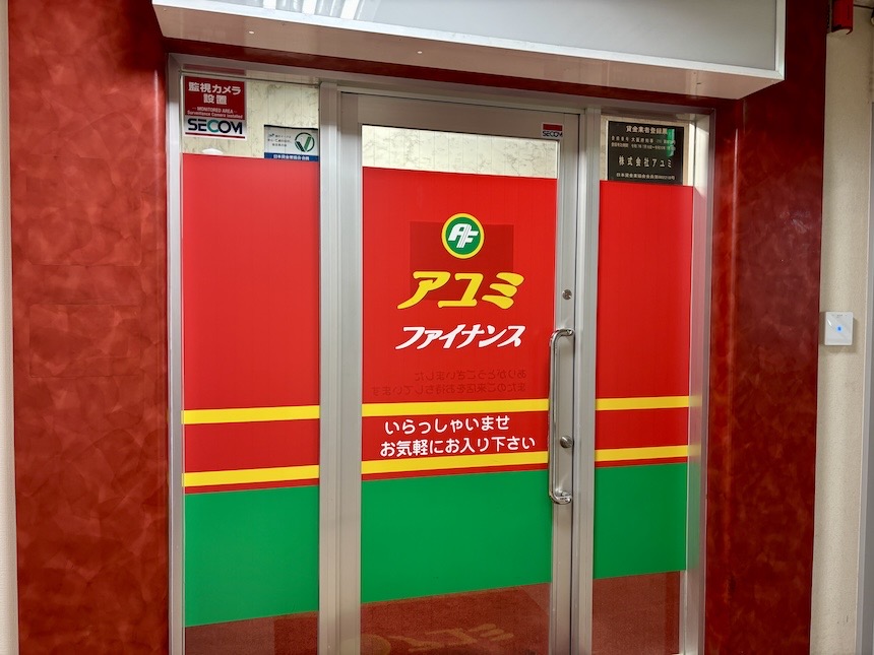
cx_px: 437
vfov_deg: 53.1
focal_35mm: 26
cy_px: 328
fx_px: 656
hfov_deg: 67.3
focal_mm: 5.96
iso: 100
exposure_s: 1/60
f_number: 1.6
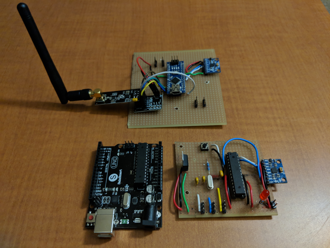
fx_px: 257
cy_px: 124
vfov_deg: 51.4
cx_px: 165
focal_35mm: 27
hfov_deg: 65.3
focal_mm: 4.44
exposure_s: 1/24
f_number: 1.8
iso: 438
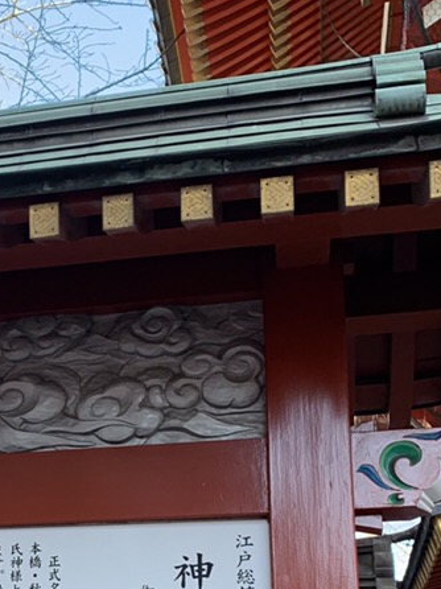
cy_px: 535
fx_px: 1190
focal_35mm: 70
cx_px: -38
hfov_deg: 20.1
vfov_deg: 26.8
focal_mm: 4.25
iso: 25
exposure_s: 1/123
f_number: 1.8
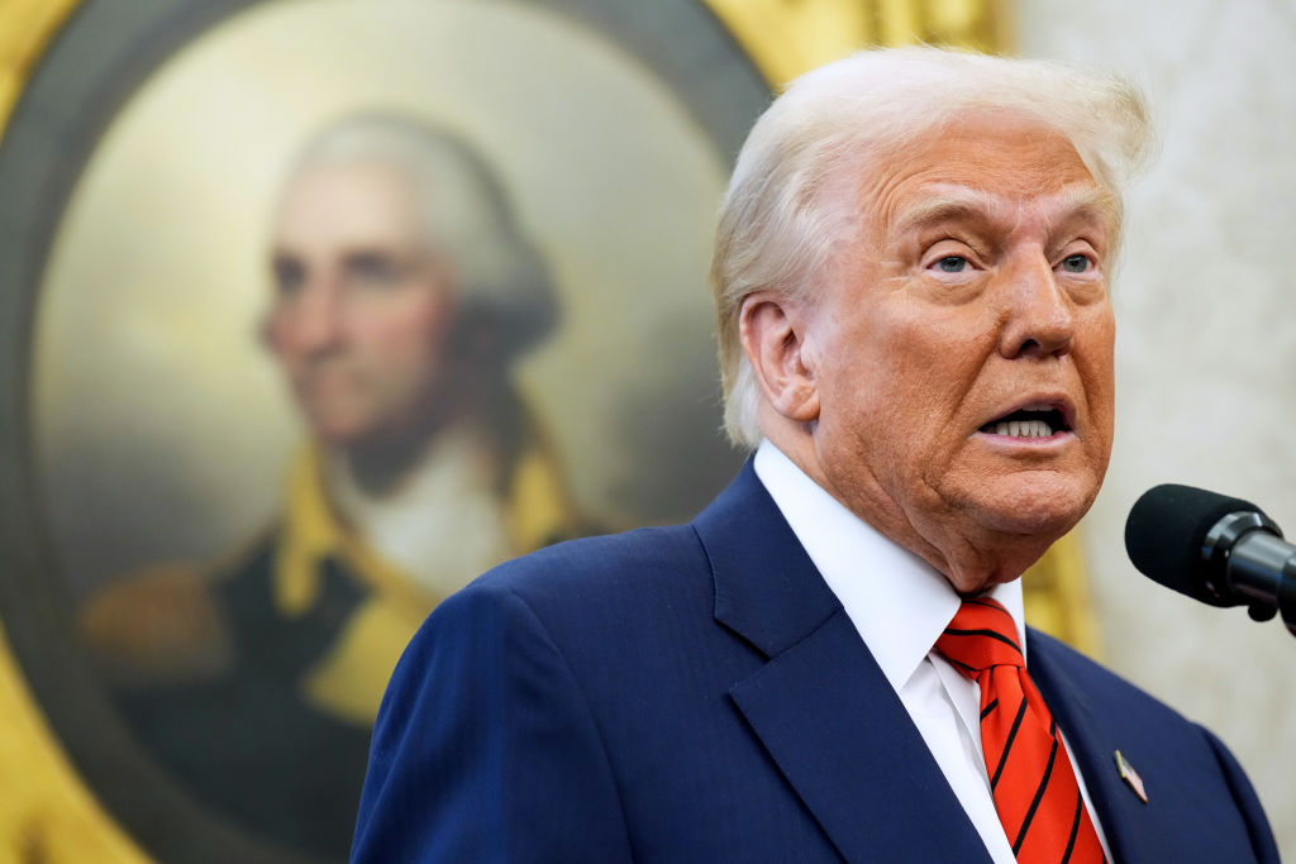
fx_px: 6408
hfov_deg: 11.5
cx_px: 648
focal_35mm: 178
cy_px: 432
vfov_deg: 7.7
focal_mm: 178
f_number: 4.5
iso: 4000
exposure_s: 1/250
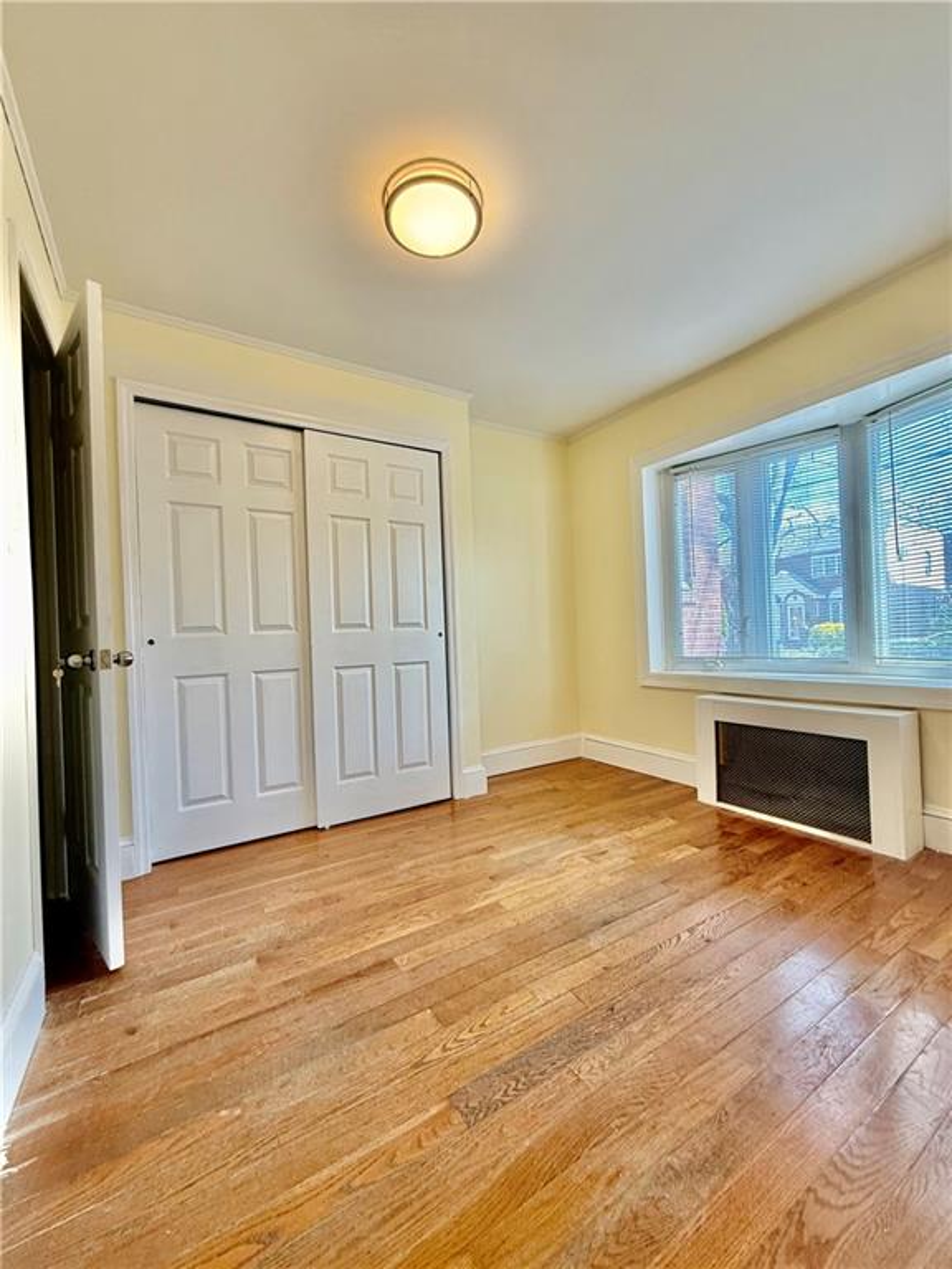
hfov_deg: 85.7
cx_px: 476
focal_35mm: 14
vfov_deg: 102.1
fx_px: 513
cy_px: 634
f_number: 2.2
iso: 100
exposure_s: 1/120
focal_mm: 2.22
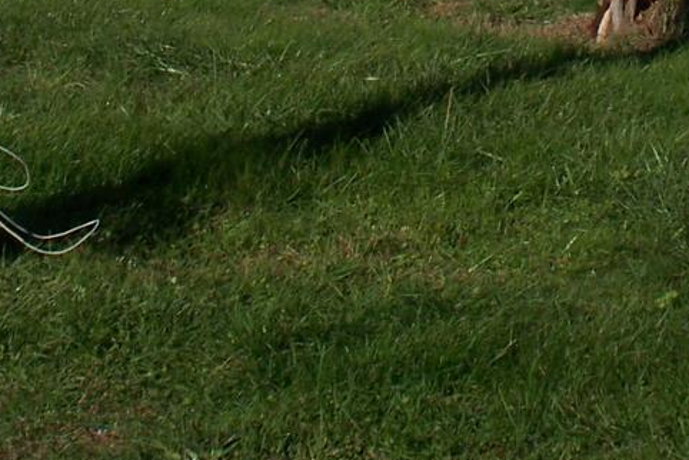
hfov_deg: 12.8
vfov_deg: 8.2
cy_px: -456
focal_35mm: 159
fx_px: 3045
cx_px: 665
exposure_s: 1/800
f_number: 5
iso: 64
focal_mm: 7.54
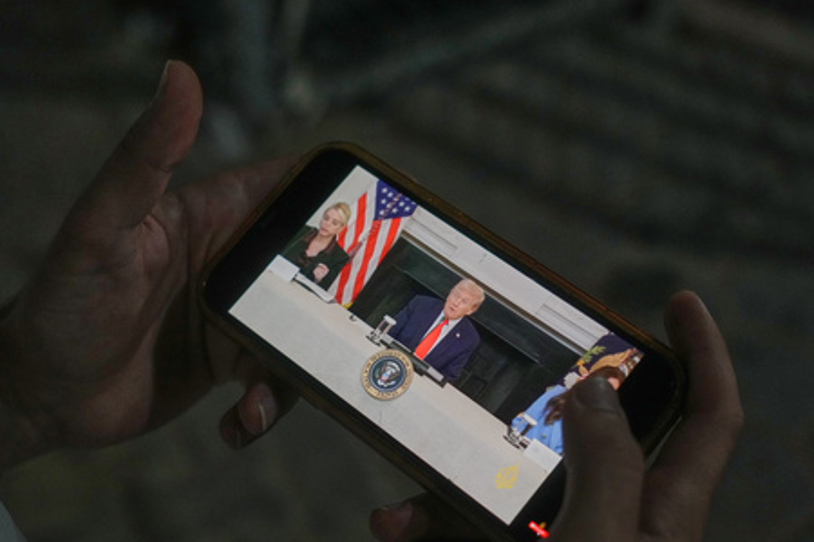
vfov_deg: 23.4
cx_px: 376
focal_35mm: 58
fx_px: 1311
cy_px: 297
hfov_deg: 34.5
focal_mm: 51
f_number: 4.5
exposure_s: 1/100
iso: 4000
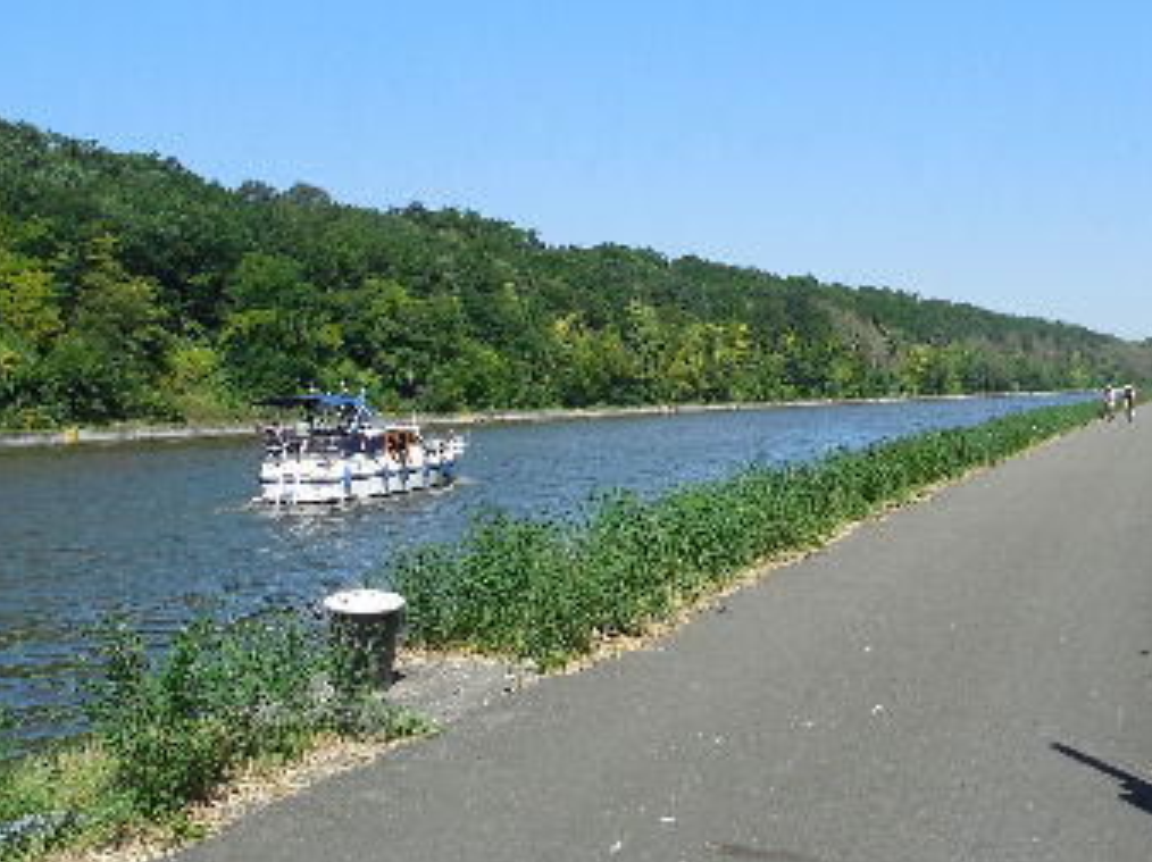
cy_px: 472
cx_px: 821
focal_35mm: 37
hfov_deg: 48.8
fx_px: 1230
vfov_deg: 38.6
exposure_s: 1/1000
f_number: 3.3
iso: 125
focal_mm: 4.5
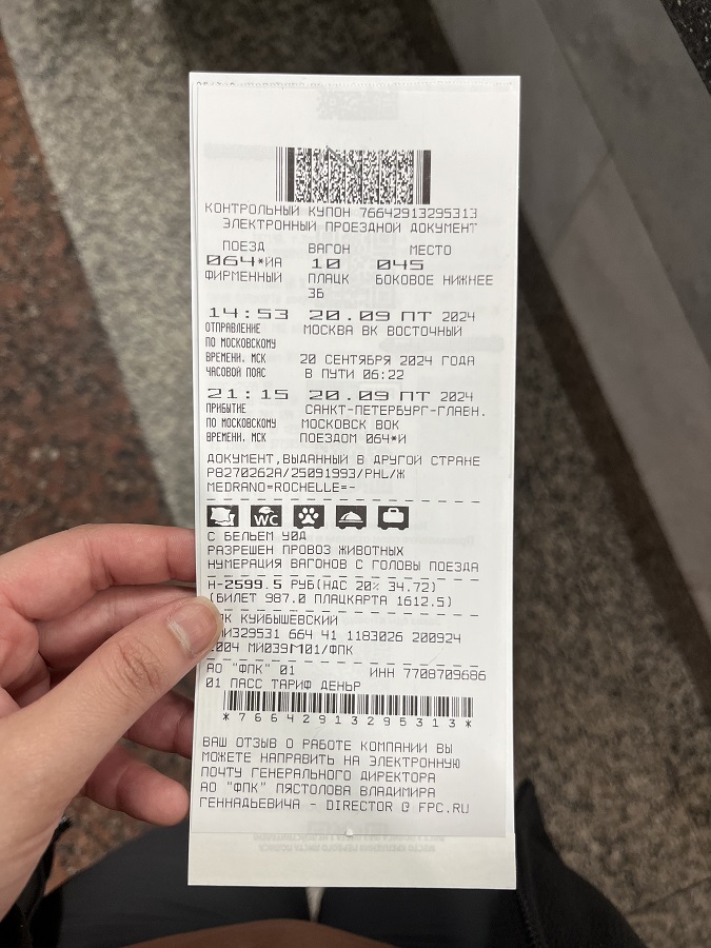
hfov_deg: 53.1
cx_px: 356
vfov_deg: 67.3
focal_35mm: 26
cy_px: 474
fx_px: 712
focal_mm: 5.1
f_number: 1.6
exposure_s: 1/100
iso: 80
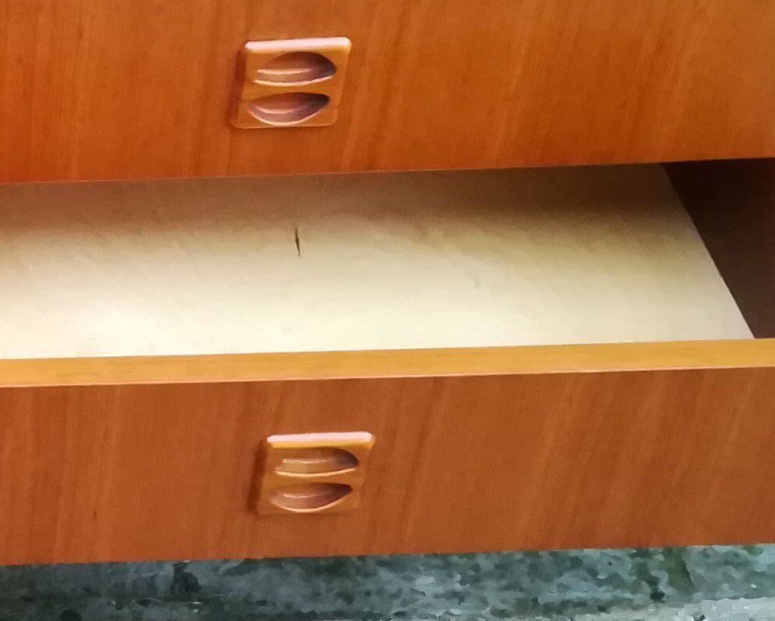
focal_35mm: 102
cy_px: -6
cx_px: -317
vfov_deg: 14.8
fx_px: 2340
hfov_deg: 17.3
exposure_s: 1/14.3
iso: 640
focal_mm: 3.83
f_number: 2.2
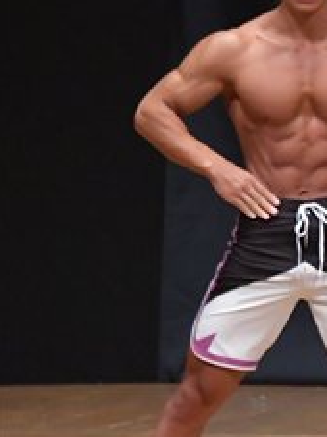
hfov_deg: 1.8
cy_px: 233
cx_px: 740
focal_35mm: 836
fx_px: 10540
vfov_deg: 2.4
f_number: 5.6
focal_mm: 170
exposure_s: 1/400
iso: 6400
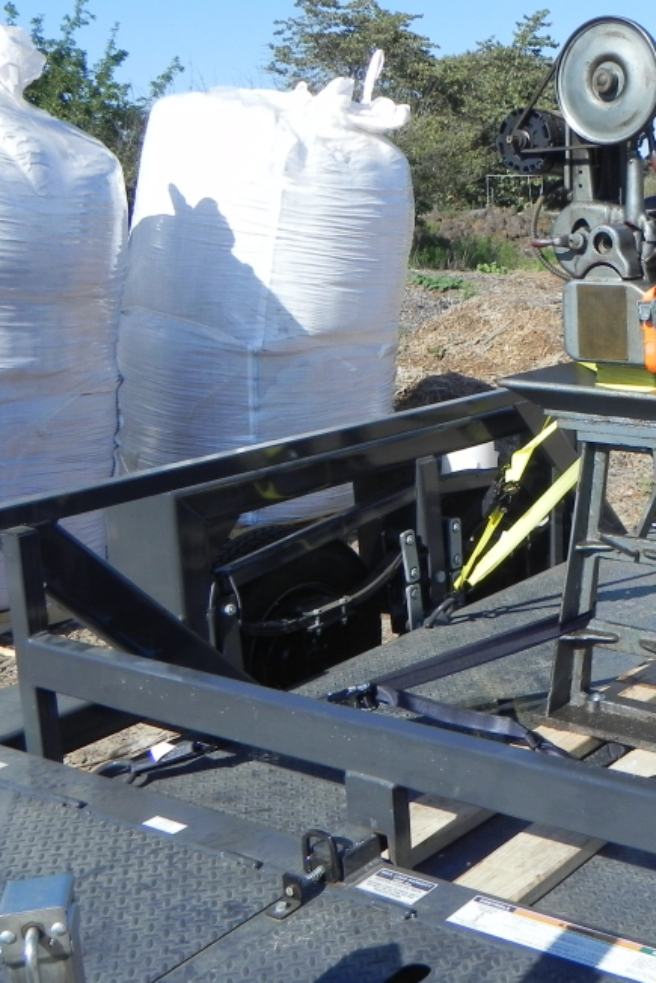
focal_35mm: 48
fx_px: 1311
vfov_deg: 41.1
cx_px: 642
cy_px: 482
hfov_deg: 26.7
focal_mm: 5.9
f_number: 7.1
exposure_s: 1/340
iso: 160
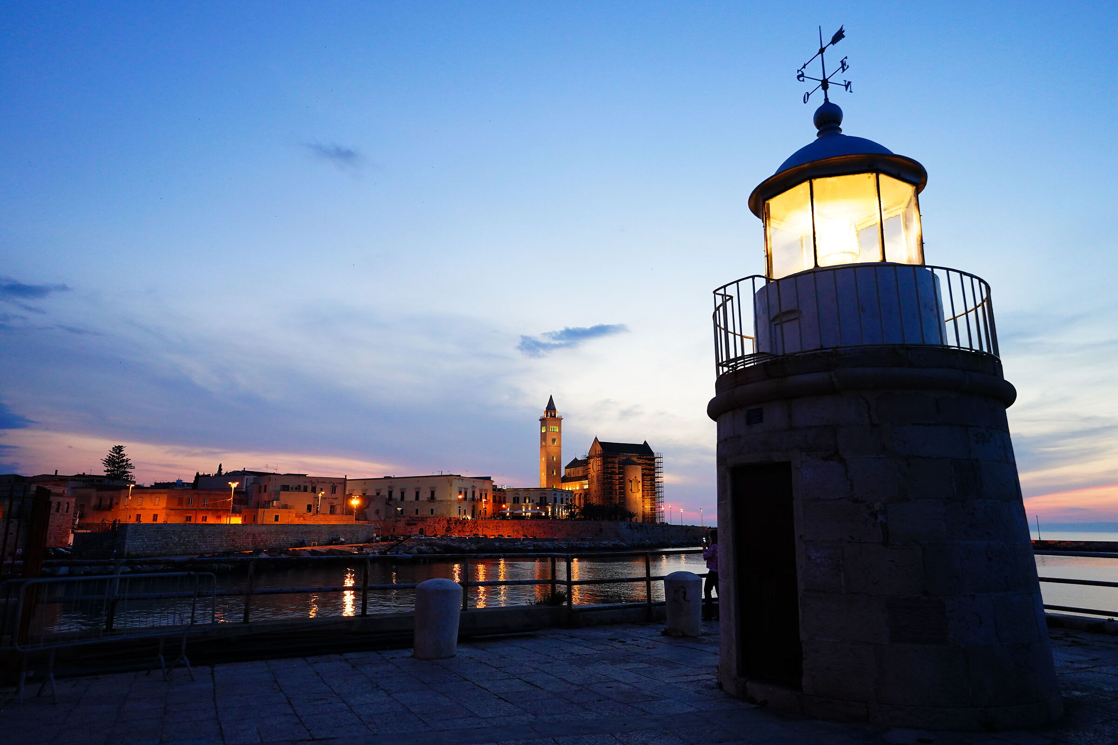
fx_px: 717
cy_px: 372
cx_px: 559
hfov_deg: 75.9
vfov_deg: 54.9
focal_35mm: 23
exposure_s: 1/125
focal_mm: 23.1
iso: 2000
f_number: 2.8
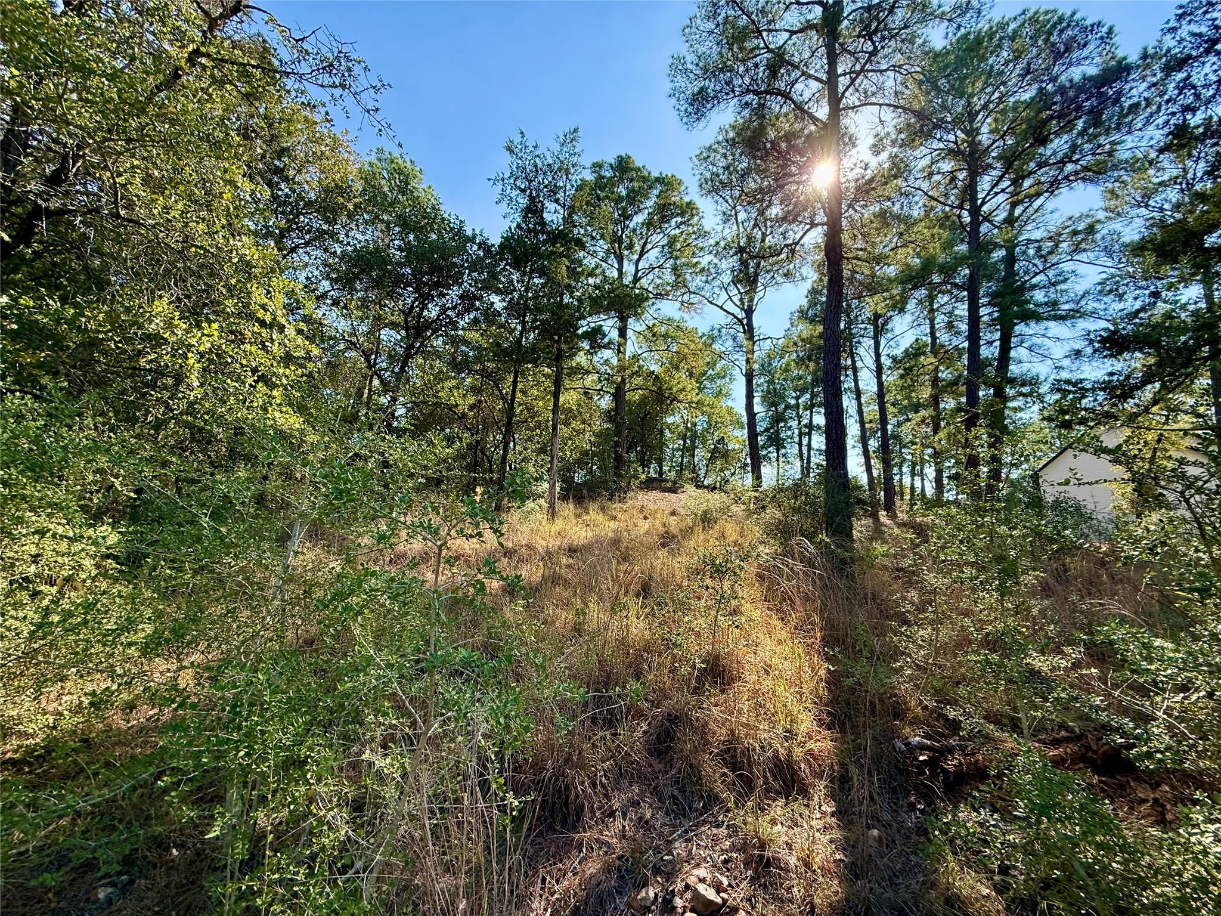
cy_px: 458
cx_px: 610
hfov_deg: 102.1
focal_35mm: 14
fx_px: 494
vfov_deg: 85.7
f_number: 2.2
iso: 64
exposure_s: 1/619
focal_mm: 2.22
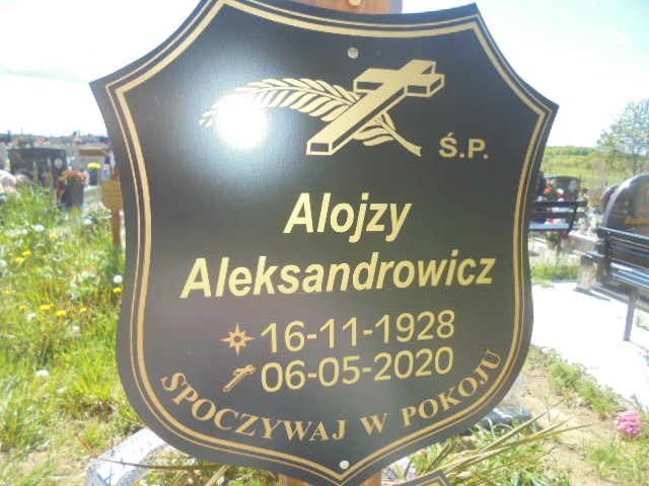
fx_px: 487
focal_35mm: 26
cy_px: 243
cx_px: 324
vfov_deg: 53.1
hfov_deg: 67.3
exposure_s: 1/250
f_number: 3.5
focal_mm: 4.6
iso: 100
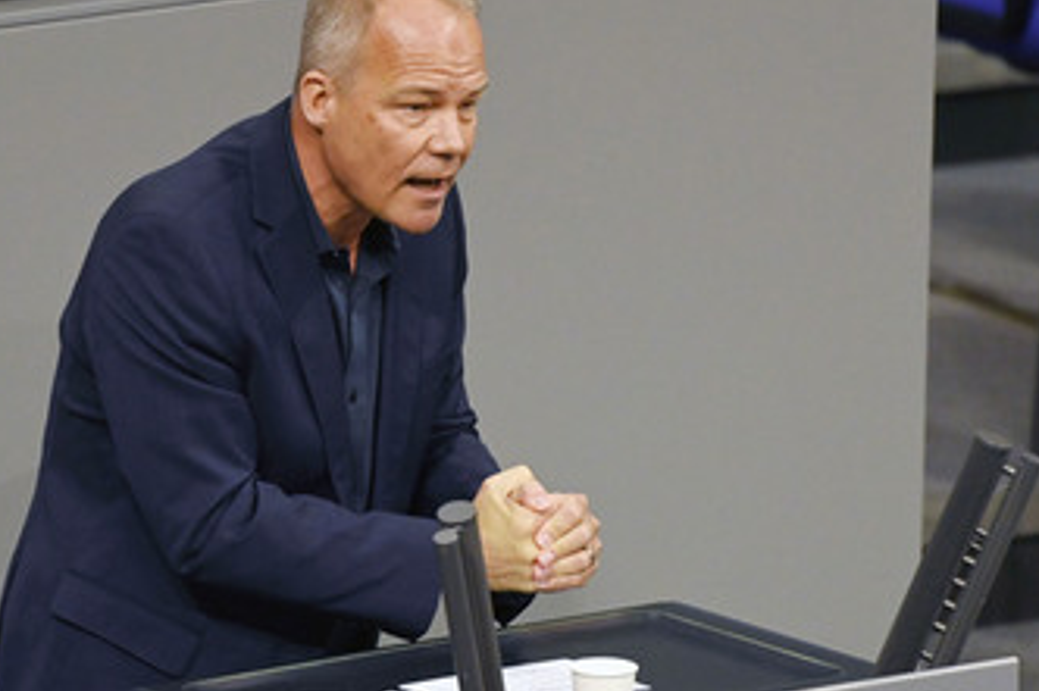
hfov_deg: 4.2
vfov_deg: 2.8
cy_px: 388
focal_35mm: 489
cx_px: 386
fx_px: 14105
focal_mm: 360
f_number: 5.6
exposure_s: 1/400
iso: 8000
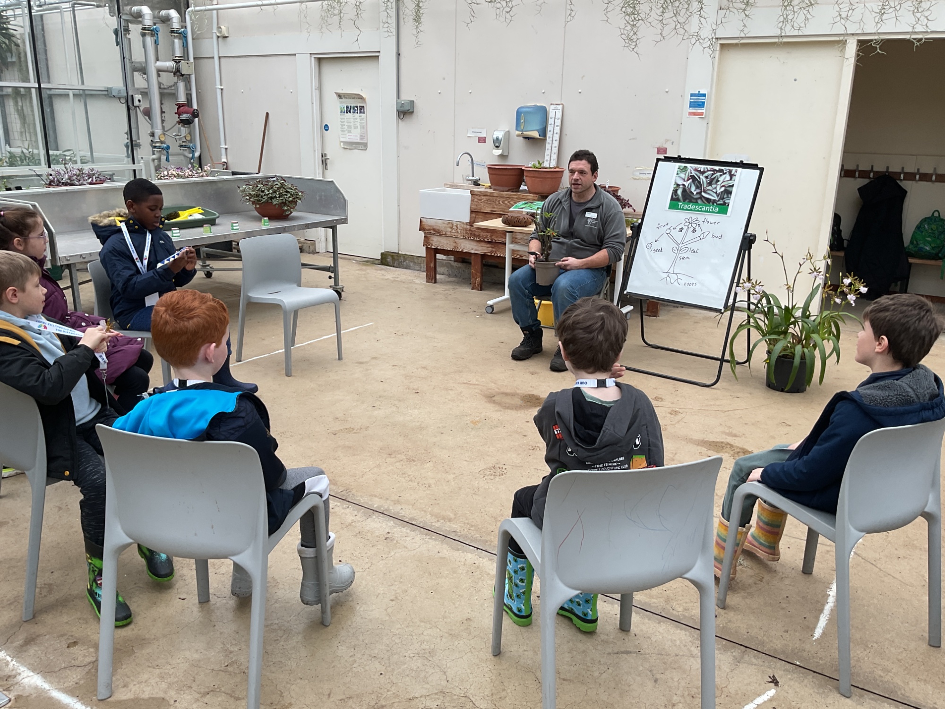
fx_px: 792
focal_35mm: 29
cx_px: 472
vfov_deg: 48.2
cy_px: 354
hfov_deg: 61.7
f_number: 1.8
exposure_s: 1/100
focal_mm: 3
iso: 20
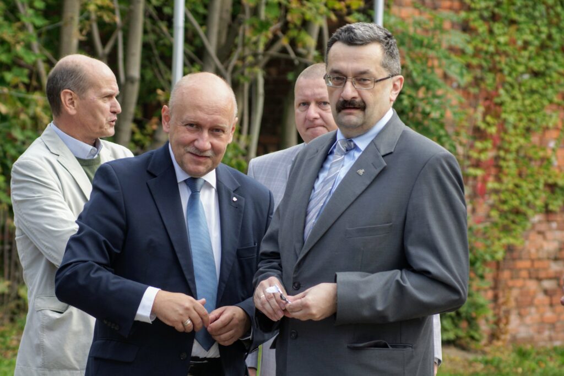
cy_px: 188
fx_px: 3290
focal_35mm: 210
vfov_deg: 6.5
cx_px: 282
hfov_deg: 9.8
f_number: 5.6
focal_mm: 140
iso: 200
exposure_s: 1/200
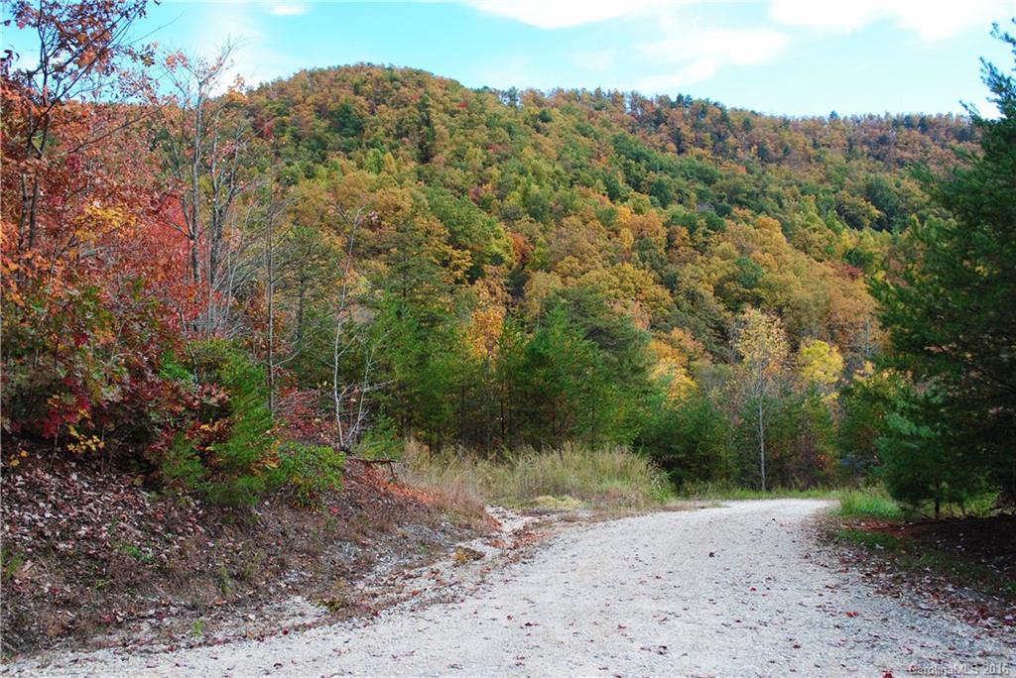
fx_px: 847
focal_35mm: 30
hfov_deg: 61.9
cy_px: 339
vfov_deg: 43.7
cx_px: 508
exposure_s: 1/100
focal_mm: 20
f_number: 8
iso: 200
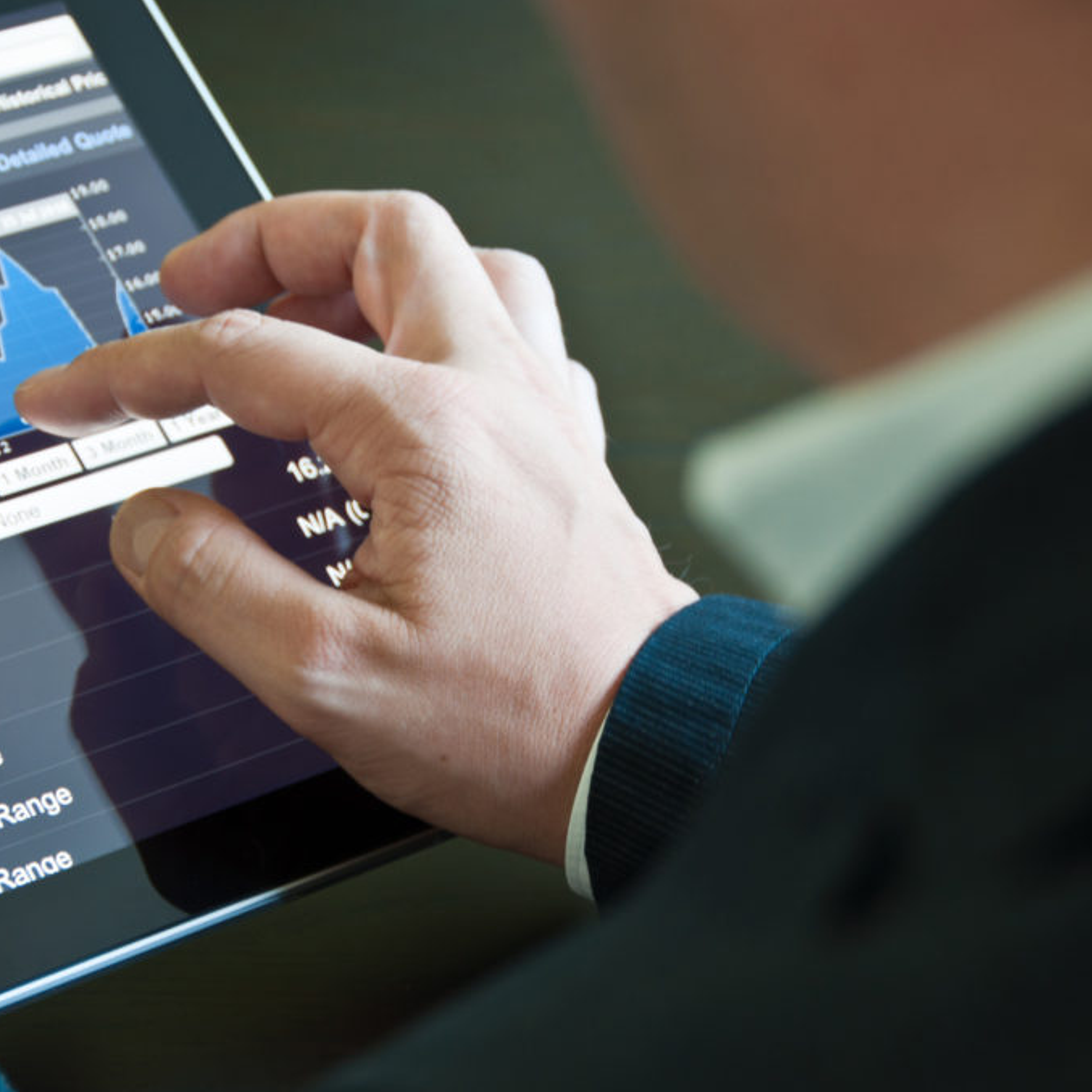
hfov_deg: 11.3
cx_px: 548
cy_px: 545
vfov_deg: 11.3
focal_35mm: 154
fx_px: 5496
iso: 200
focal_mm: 80
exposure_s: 1/5
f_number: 6.3
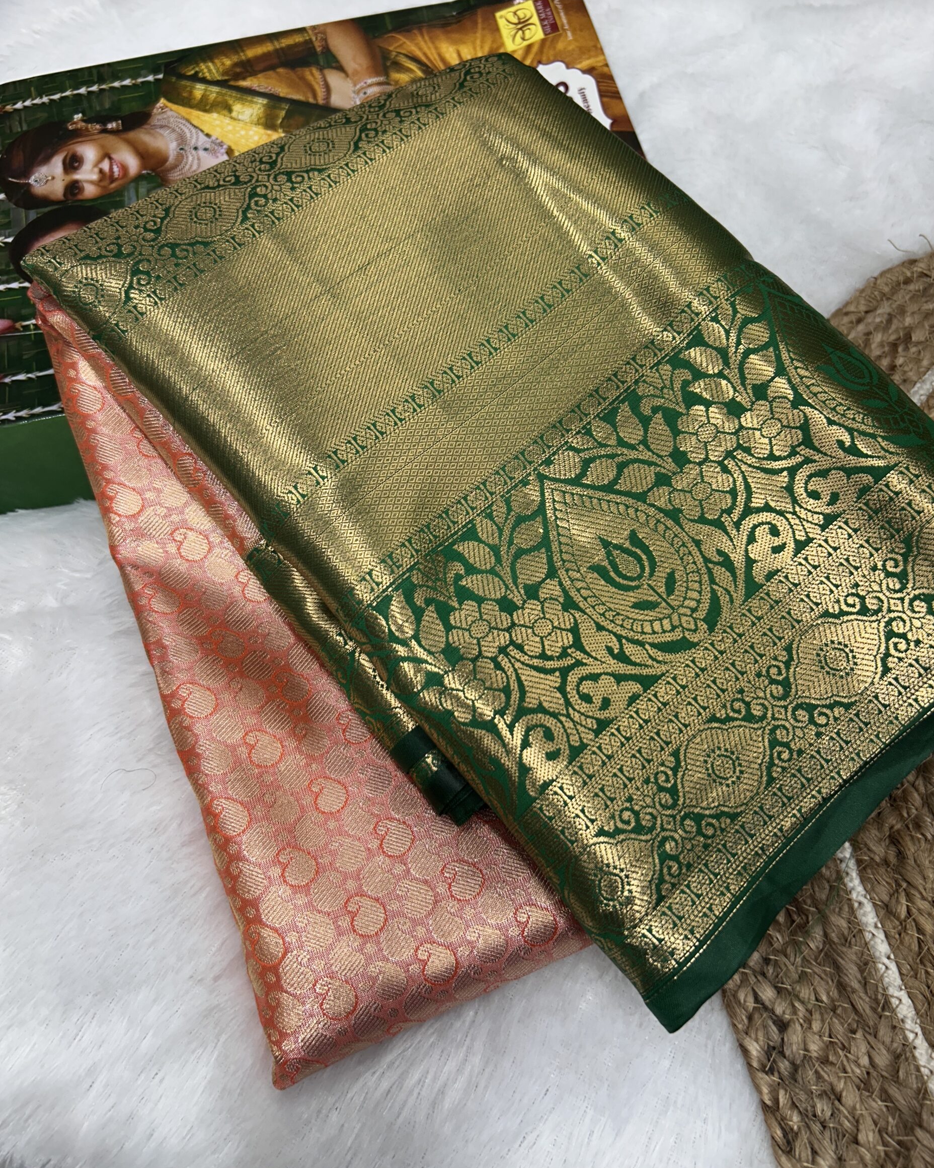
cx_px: 467
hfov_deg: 51.5
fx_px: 967
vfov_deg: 62.2
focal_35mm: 28
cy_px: 554
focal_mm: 5.7
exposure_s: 1/100
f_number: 1.5
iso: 50
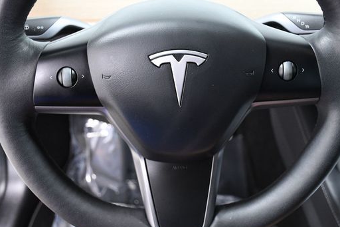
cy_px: 120
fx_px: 425
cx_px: 177
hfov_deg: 43.6
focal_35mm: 45
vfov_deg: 29.8
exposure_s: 1/60
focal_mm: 24
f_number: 3.8
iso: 2500
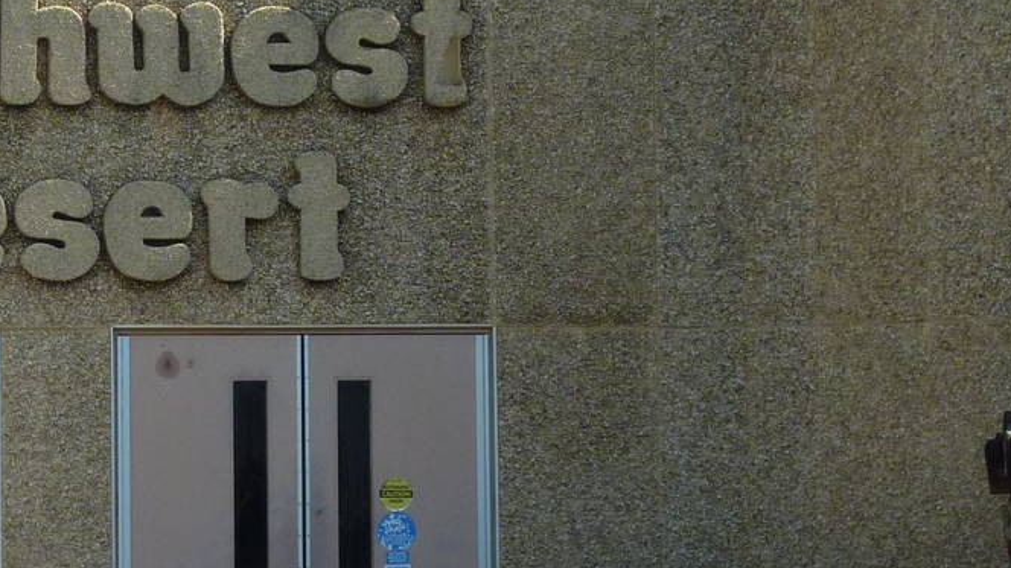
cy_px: 193
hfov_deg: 12.2
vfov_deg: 6.9
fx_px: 4717
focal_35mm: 176
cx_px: 289
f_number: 4.1
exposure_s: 1/500
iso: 160
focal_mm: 11
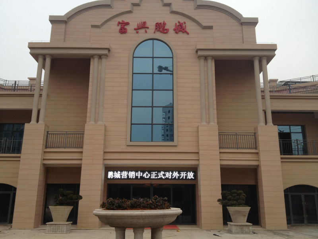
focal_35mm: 35
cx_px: 159
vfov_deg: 40.7
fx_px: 322
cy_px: 120
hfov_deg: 52.6
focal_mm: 4.28
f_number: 2.4
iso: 50
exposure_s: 1/159
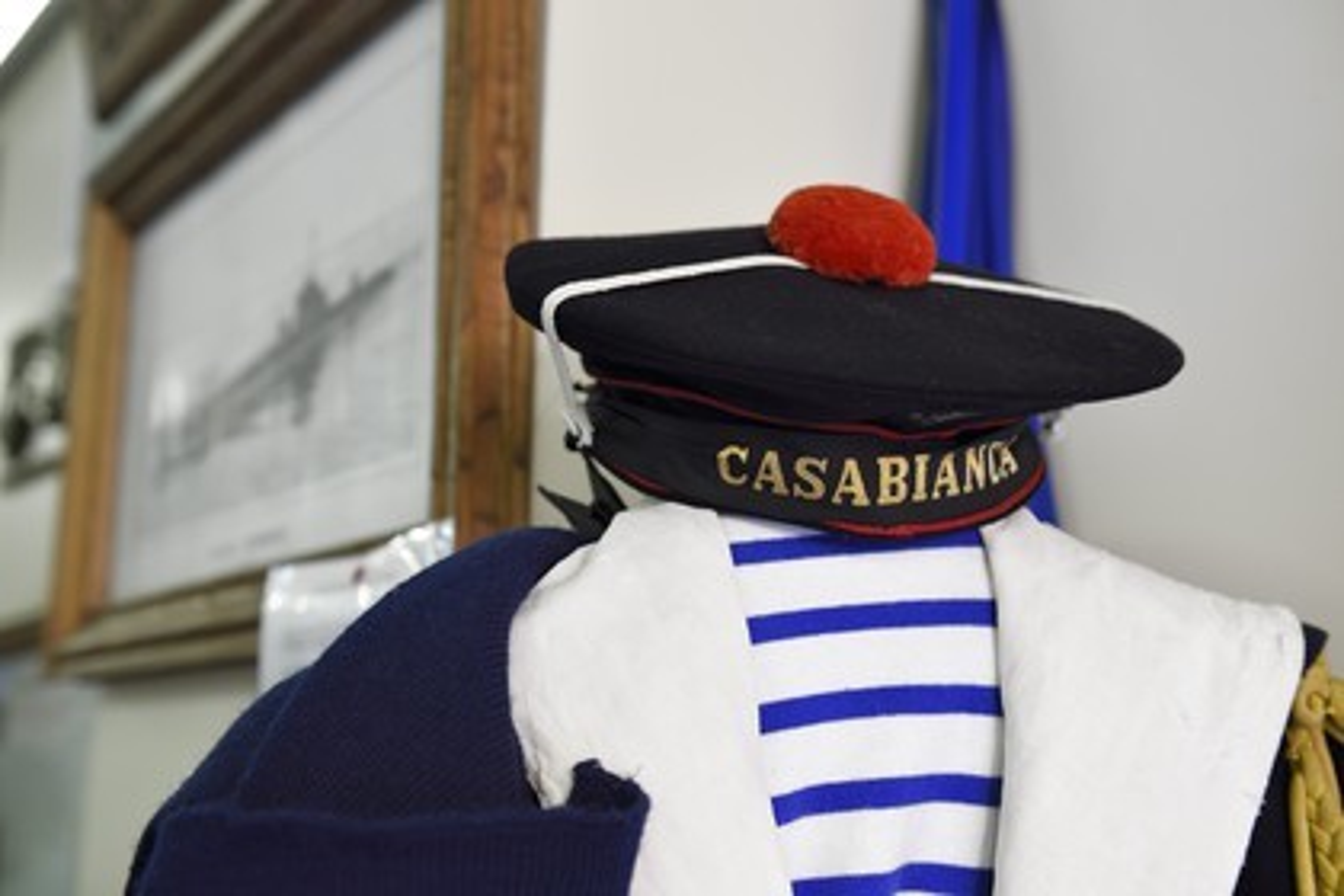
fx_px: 1493
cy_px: 448
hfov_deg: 48.5
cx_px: 672
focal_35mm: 40
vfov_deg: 33.4
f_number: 4.5
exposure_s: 1/80
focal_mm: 40
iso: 1600
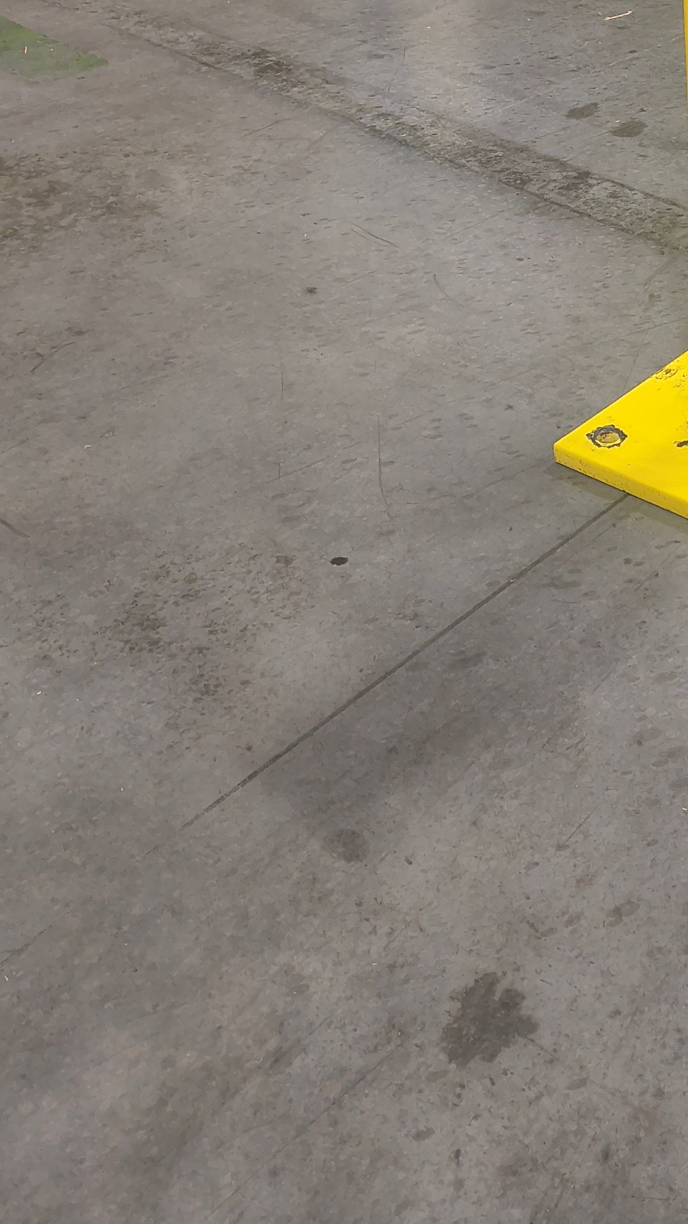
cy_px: 354
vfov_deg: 43.6
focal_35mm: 46
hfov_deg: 24.4
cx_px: 742
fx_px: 1492
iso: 1092
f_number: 1.7
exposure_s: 1/60
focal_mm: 4.68
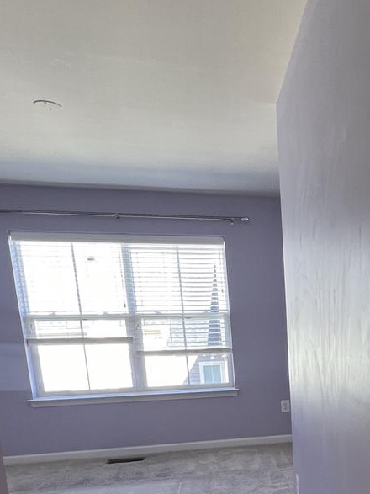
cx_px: 367
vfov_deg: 49.6
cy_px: 420
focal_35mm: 34
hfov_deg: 37.5
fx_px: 485
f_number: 1.8
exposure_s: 1/120
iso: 125
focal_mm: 1.57
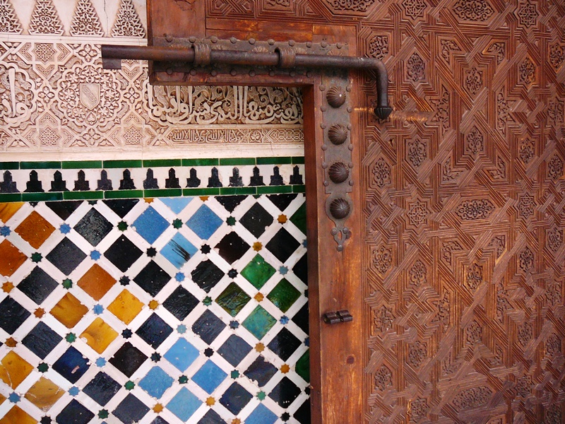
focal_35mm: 35
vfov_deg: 40.7
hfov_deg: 52.6
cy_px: 212
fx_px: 571
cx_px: 282
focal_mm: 5.2
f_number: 2.8
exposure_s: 1/40
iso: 125
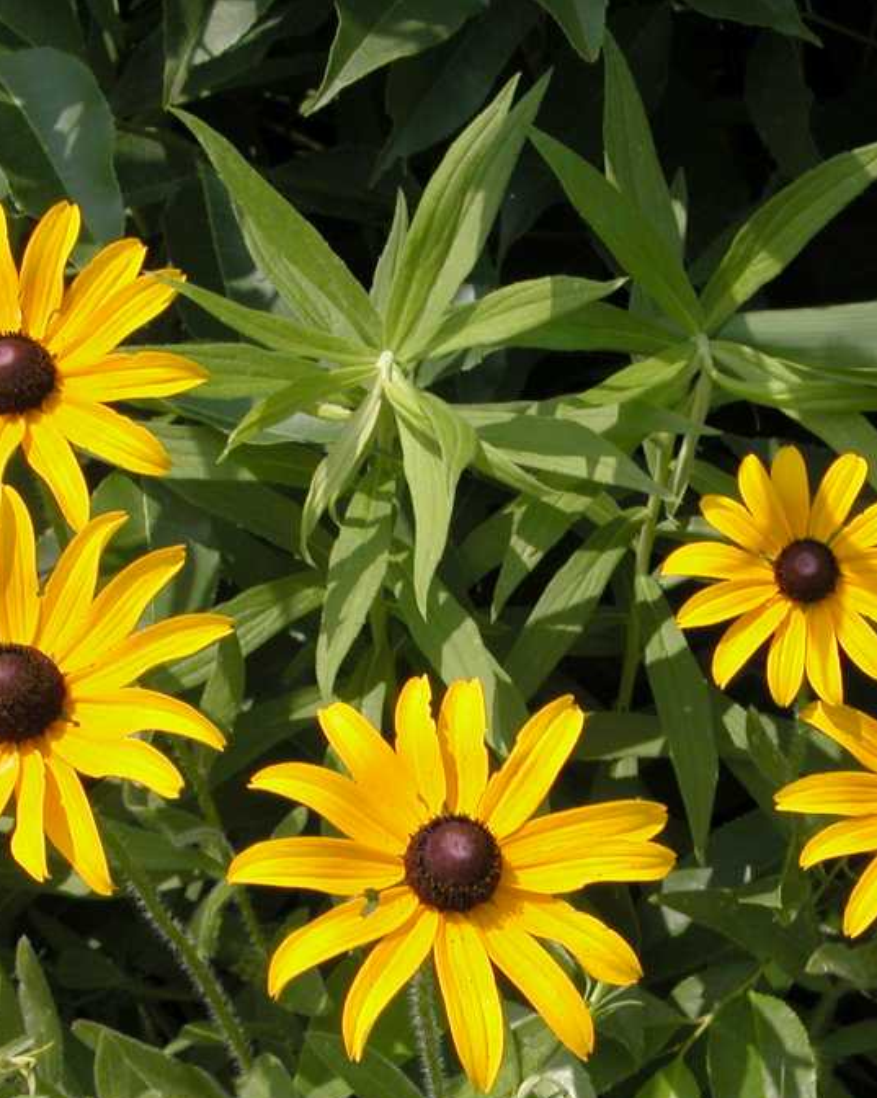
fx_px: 3019
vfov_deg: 20.5
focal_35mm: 93
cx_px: 537
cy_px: 781
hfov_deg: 16.5
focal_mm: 12.7
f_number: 7.6
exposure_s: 1/307
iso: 100
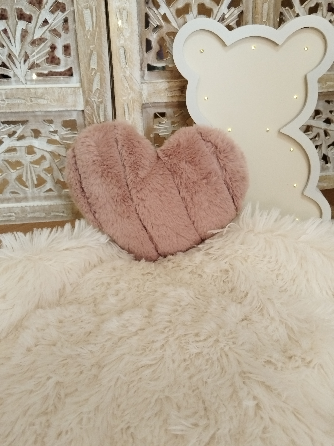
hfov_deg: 46.8
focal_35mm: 30
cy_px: 223
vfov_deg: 60.0
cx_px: 167
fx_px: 386
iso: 1000
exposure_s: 1/50
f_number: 1.9
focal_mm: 4.95
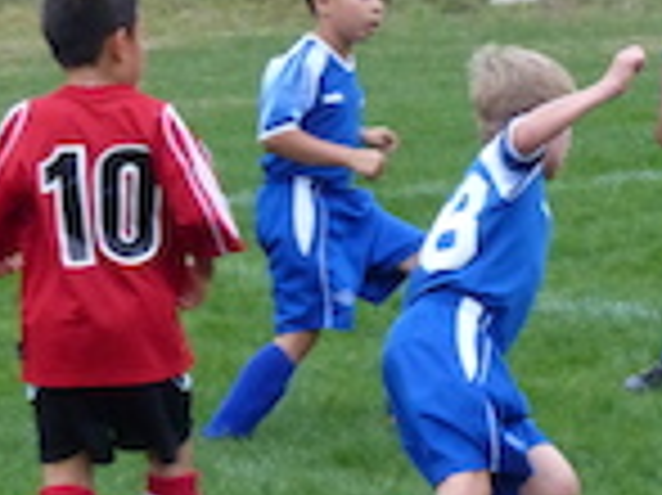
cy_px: 261
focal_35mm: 420
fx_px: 8026
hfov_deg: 4.7
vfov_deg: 3.5
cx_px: 637
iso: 500
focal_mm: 20.9
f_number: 2.8
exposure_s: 1/500
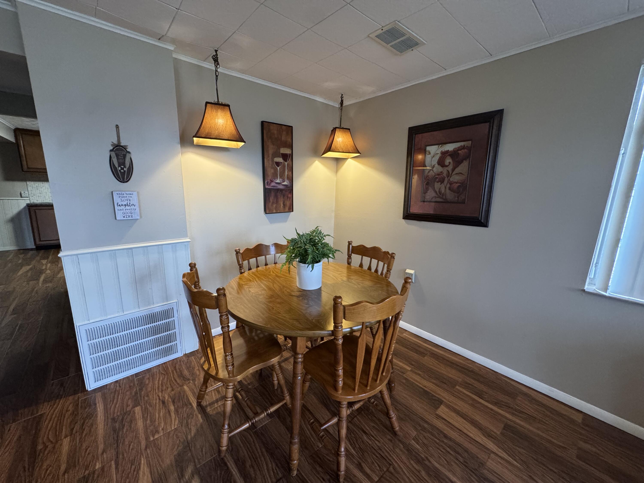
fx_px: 260
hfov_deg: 102.1
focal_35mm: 14
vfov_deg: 85.7
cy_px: 242
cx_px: 322
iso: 400
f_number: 2.2
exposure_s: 1/60
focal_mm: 2.22
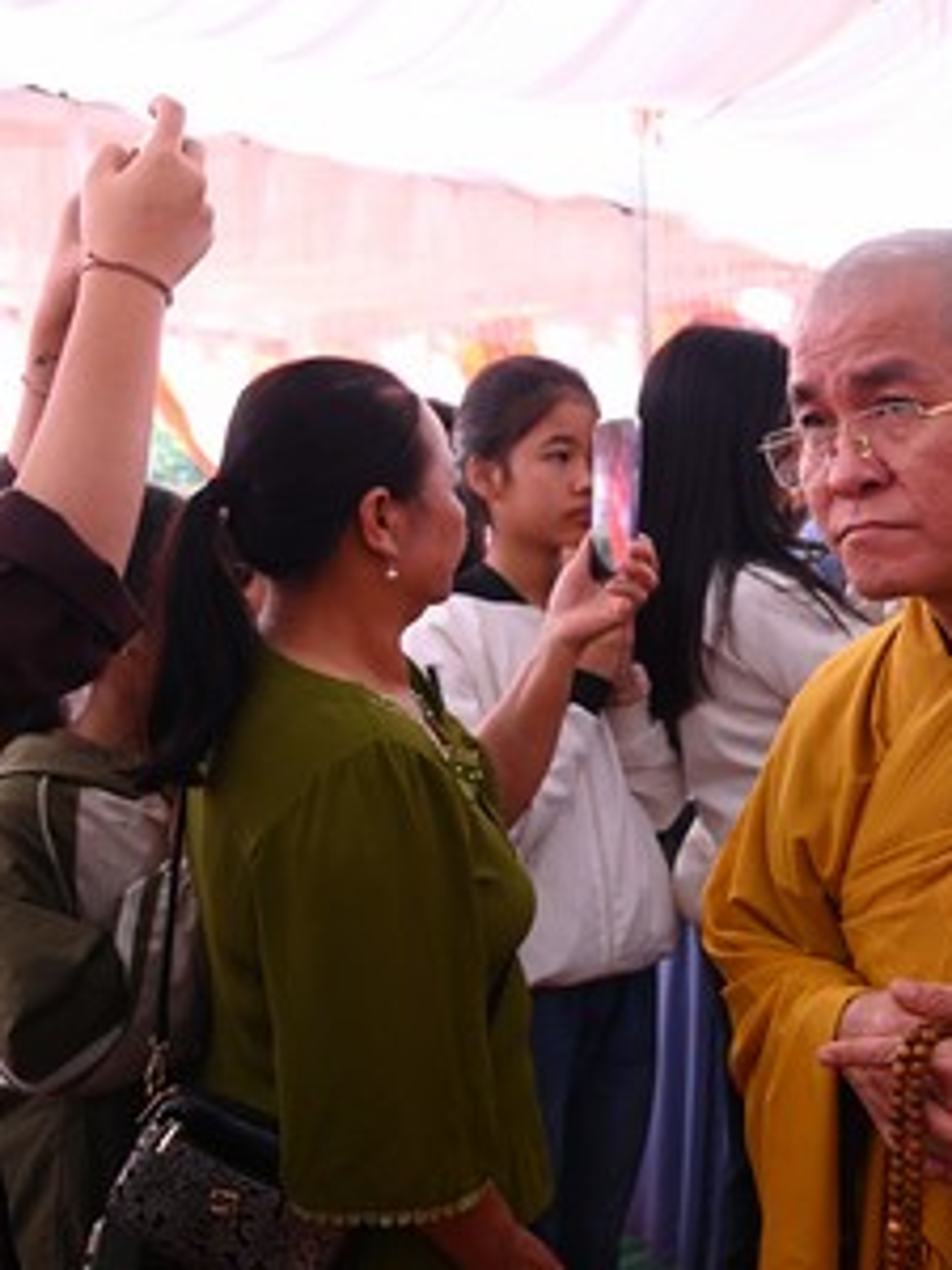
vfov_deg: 38.2
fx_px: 1833
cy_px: 593
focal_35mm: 50
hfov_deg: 26.9
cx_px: 1028
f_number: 4.5
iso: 1000
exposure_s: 1/250
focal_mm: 24
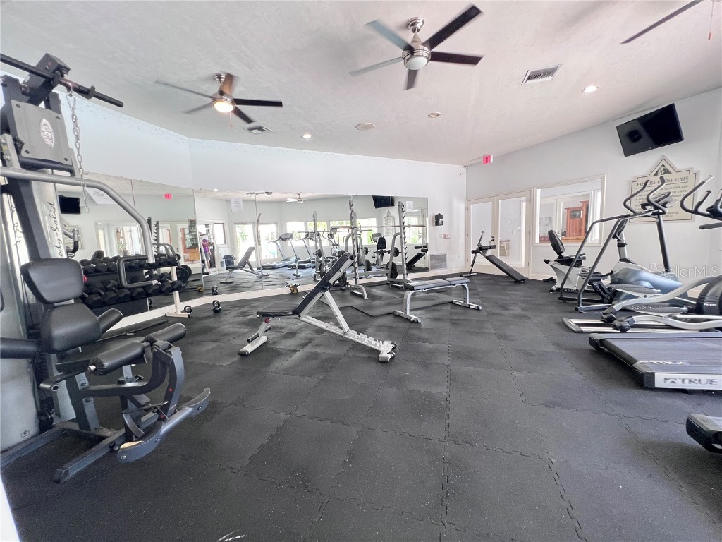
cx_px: 361
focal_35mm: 13
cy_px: 271
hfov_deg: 106.2
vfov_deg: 89.9
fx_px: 271
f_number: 1.8
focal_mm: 1.57
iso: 200
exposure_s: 1/60
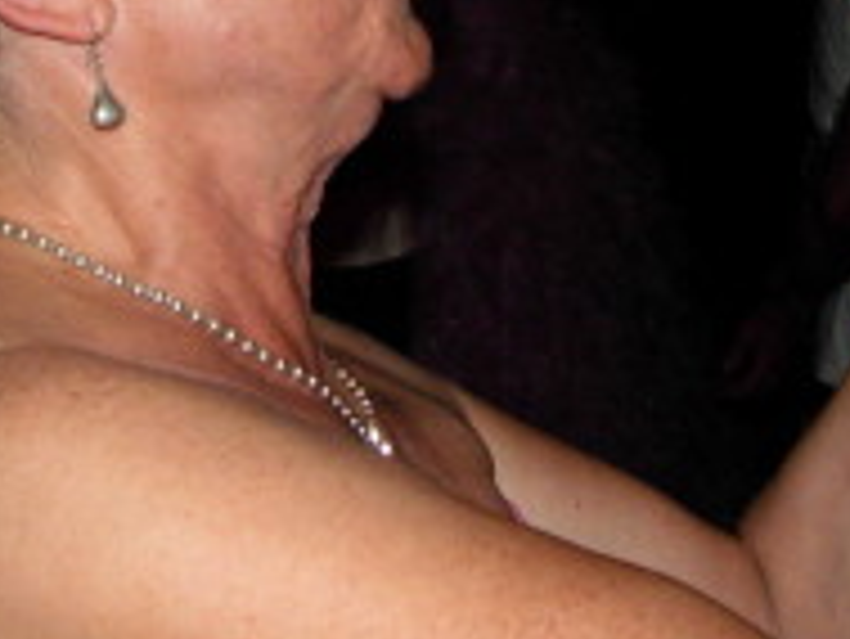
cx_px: 256
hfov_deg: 18.8
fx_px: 2555
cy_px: -58
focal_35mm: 104
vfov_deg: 13.9
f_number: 2.8
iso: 200
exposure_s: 1/39
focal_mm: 6.3
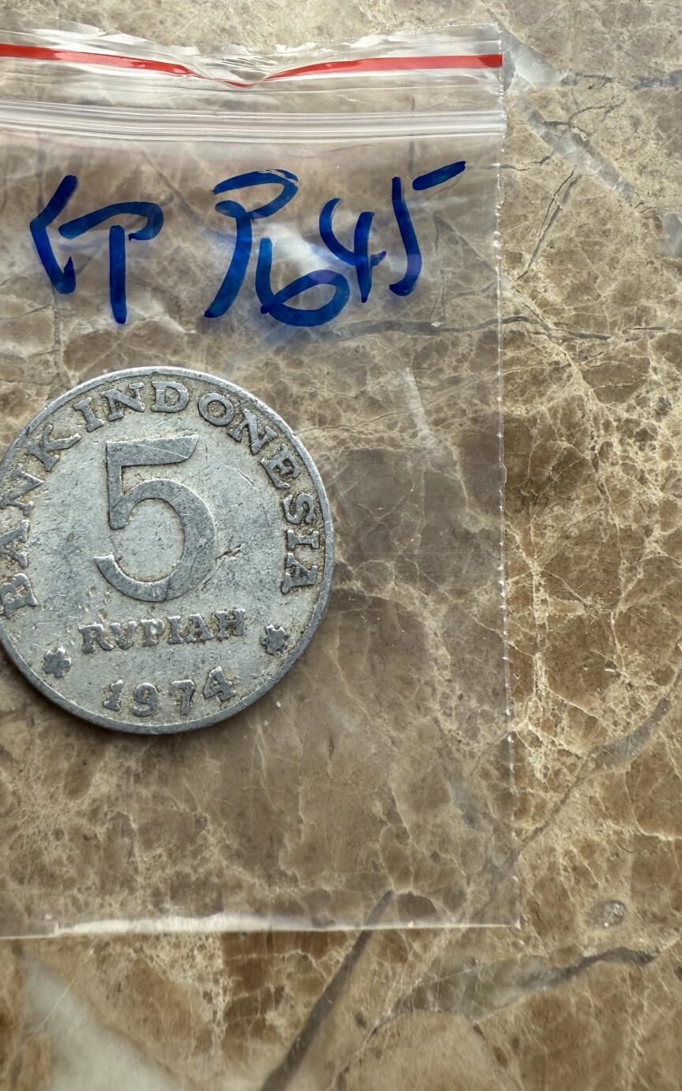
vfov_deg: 57.3
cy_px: 399
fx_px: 982
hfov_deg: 37.7
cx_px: 205
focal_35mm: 33
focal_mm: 2.22
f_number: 2.2
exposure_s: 1/139
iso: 40
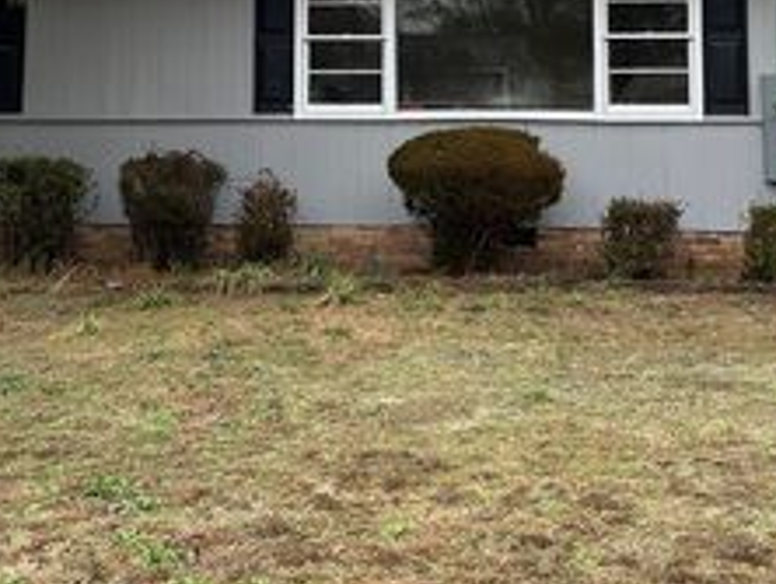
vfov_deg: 25.8
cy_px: 12
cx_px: 416
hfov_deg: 35.5
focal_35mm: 54
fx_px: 1212
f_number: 1.78
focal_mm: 6.86
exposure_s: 1/305
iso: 80
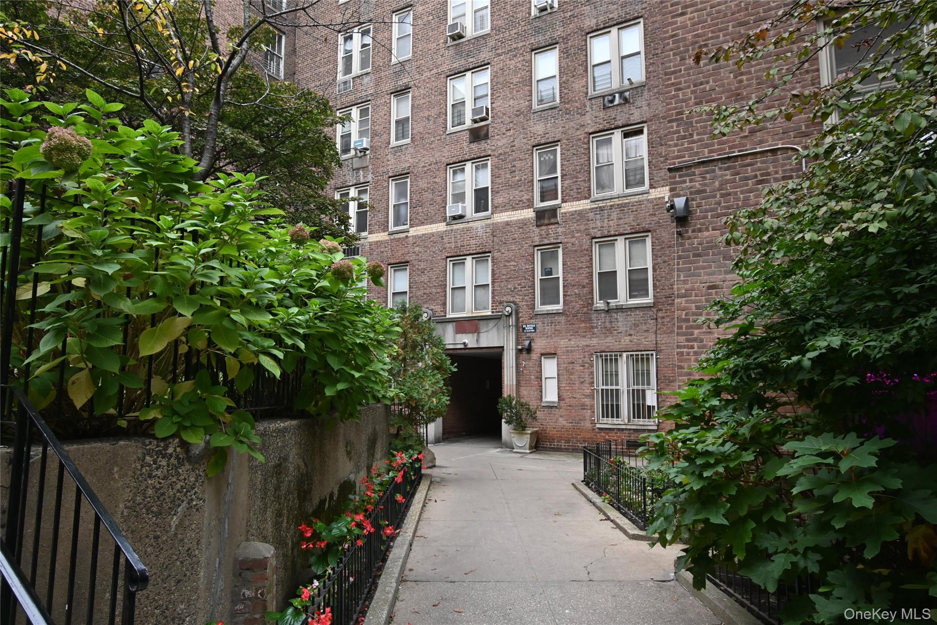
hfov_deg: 77.3
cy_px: 312
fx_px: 586
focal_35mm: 22
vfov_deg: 56.1
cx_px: 468
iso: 500
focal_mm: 15
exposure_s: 1/320
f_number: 5.3
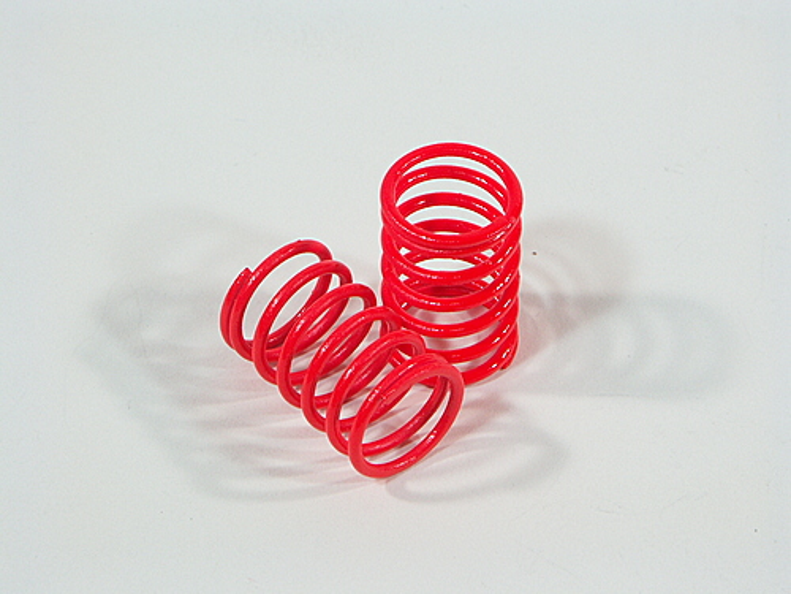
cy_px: 297
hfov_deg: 9.9
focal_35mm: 200
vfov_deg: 7.4
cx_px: 396
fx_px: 4570
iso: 100
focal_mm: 50.69
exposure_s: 1/8
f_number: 11
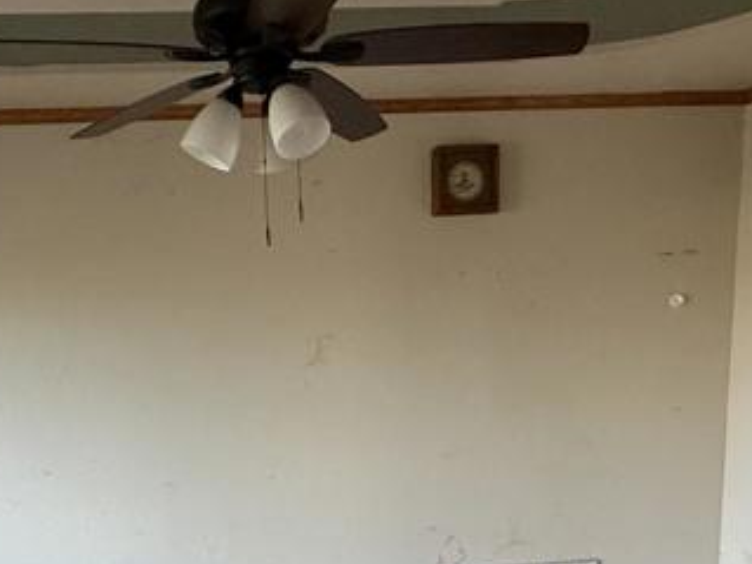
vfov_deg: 30.1
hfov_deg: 41.3
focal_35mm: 45
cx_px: 229
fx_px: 977
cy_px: 555
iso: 320
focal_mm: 2.22
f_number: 2.2
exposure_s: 1/85
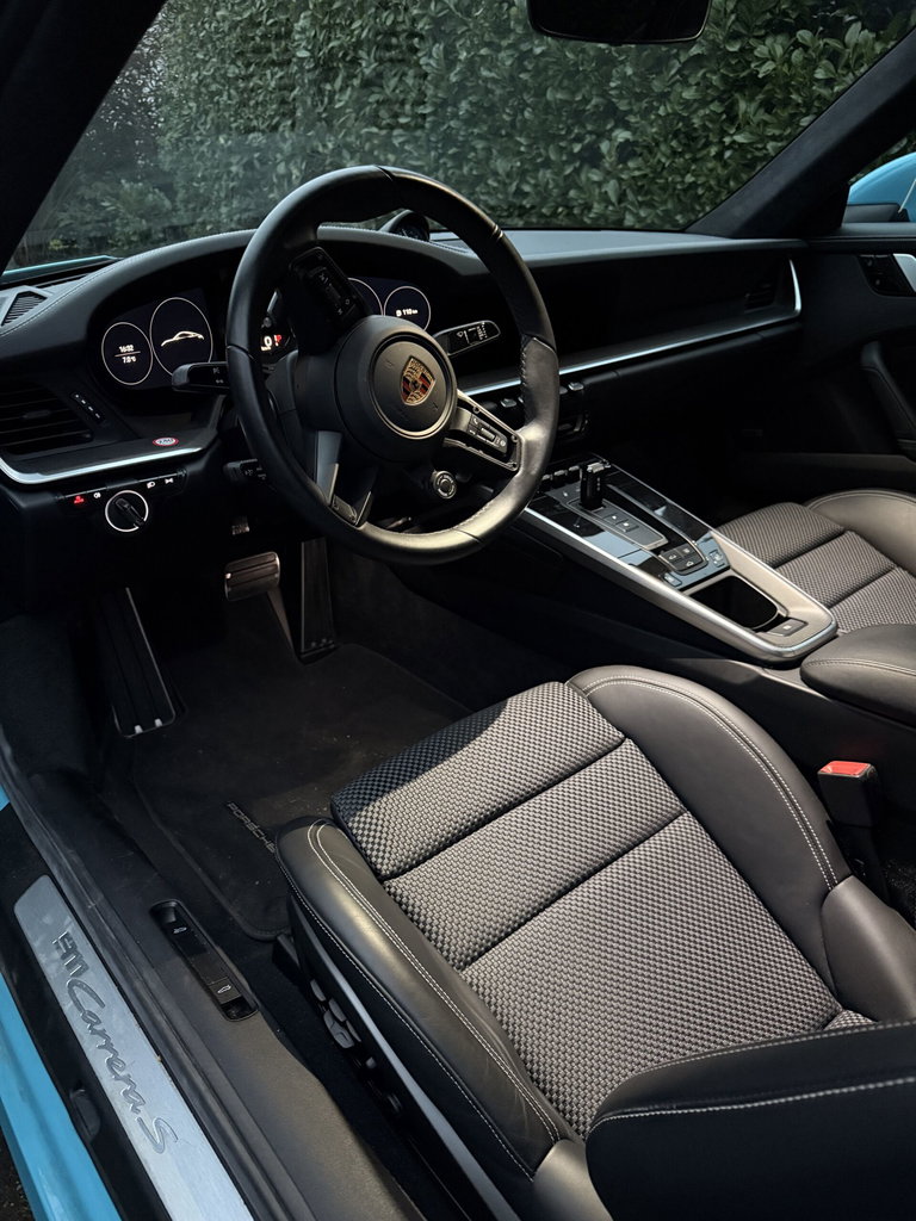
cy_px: 610
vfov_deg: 71.6
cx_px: 458
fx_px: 847
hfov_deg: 56.8
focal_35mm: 24
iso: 1250
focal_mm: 6.76
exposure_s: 1/25
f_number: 1.78
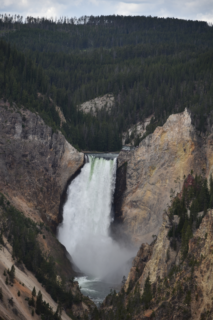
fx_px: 1597
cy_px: 160
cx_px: 106
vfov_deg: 11.4
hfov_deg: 7.6
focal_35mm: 180
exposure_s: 1/400
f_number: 5.6
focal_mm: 180
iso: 140
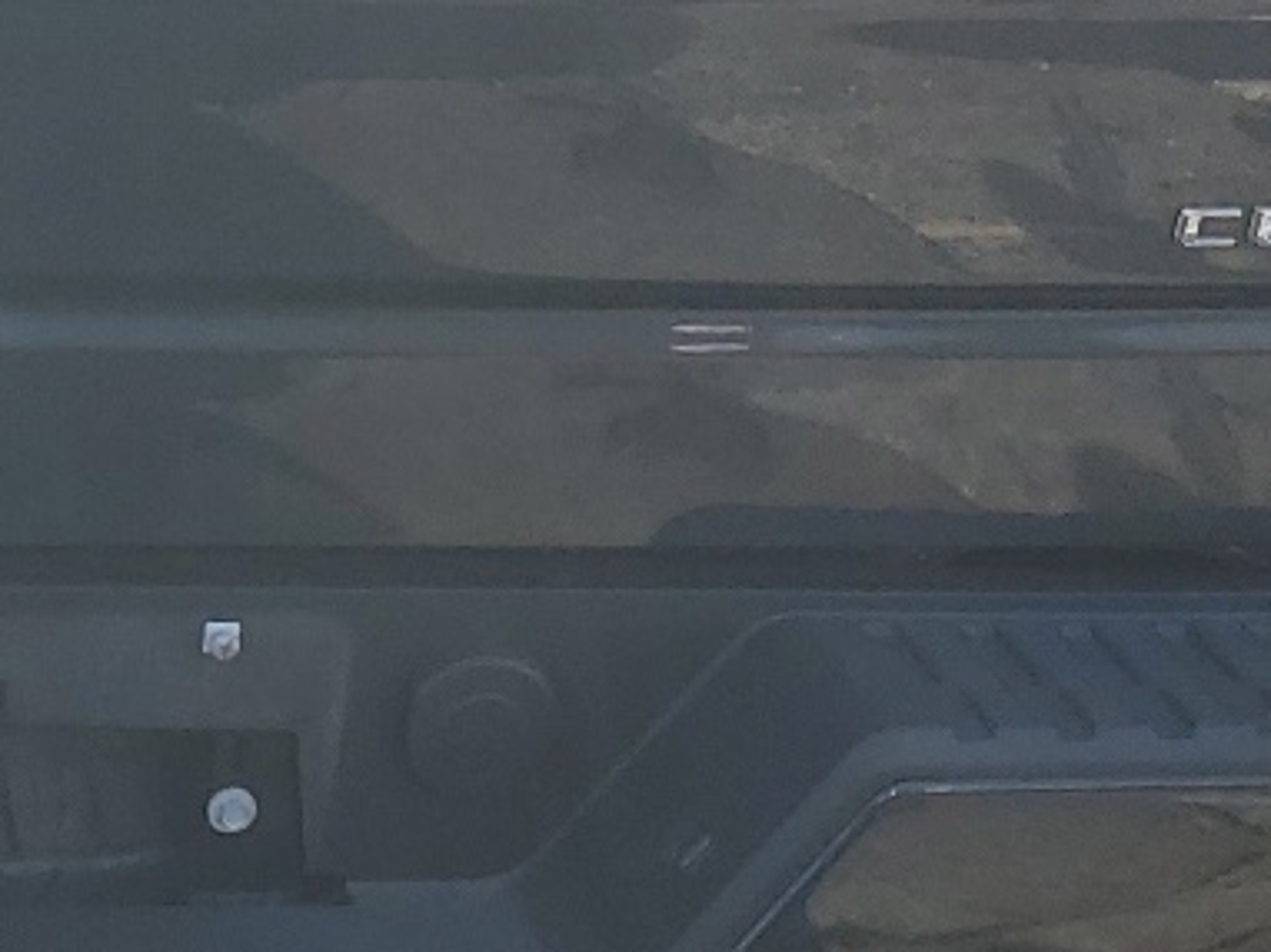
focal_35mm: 109
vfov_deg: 13.4
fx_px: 4000
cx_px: -103
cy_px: 17
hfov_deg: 17.5
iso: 50
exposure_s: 1/1250
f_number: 1.5
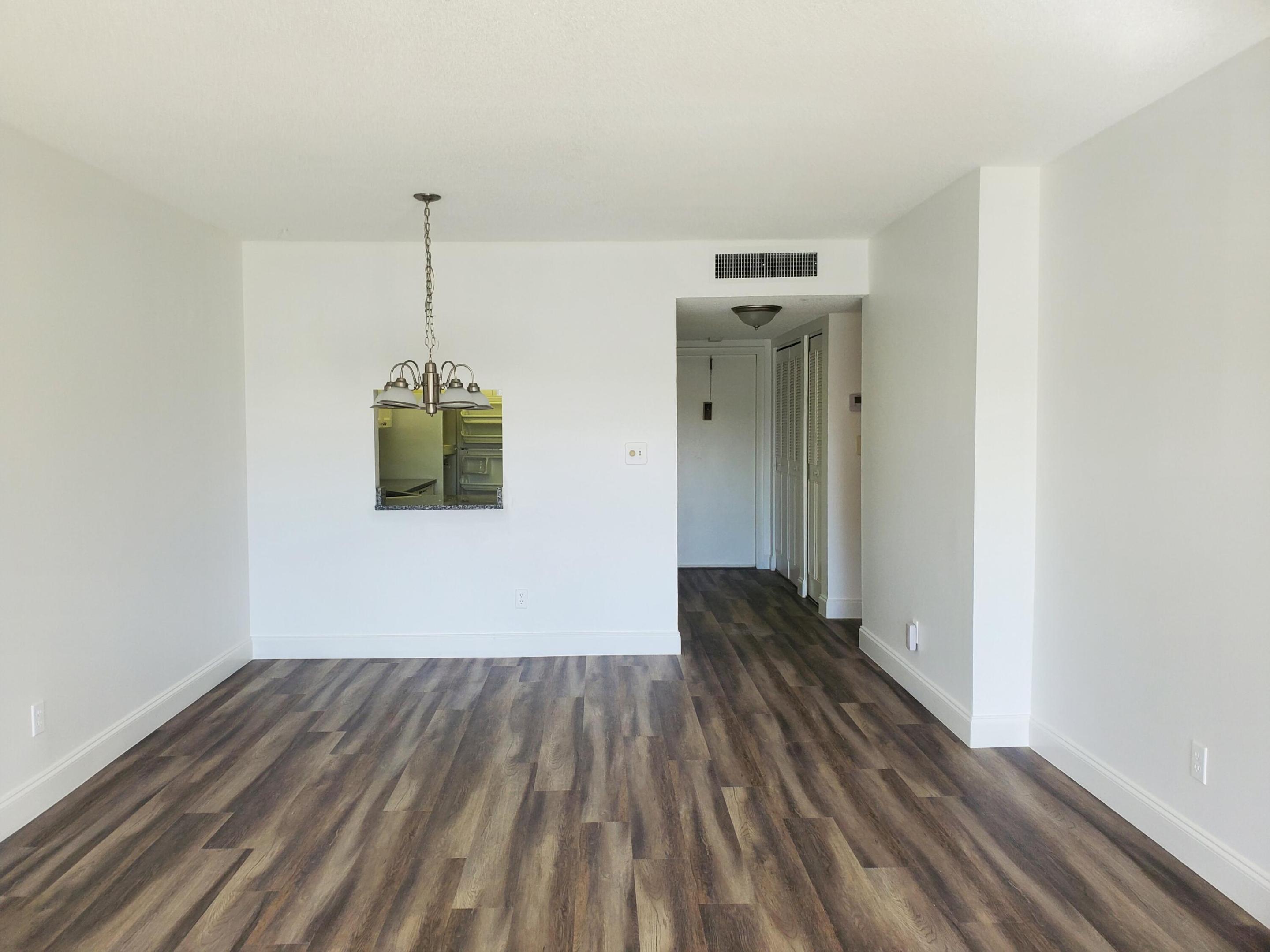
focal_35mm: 26
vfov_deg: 53.1
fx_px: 954
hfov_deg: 67.3
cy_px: 476
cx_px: 635
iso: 125
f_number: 2.4
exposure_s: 1/120
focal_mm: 4.3
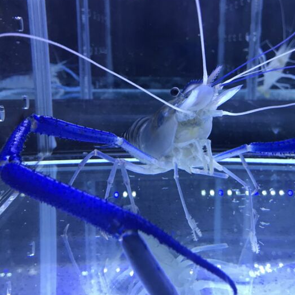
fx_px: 366
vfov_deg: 43.8
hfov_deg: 43.7
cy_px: 135
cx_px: 172
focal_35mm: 38
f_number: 1.8
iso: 40
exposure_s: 1/17
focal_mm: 3.99
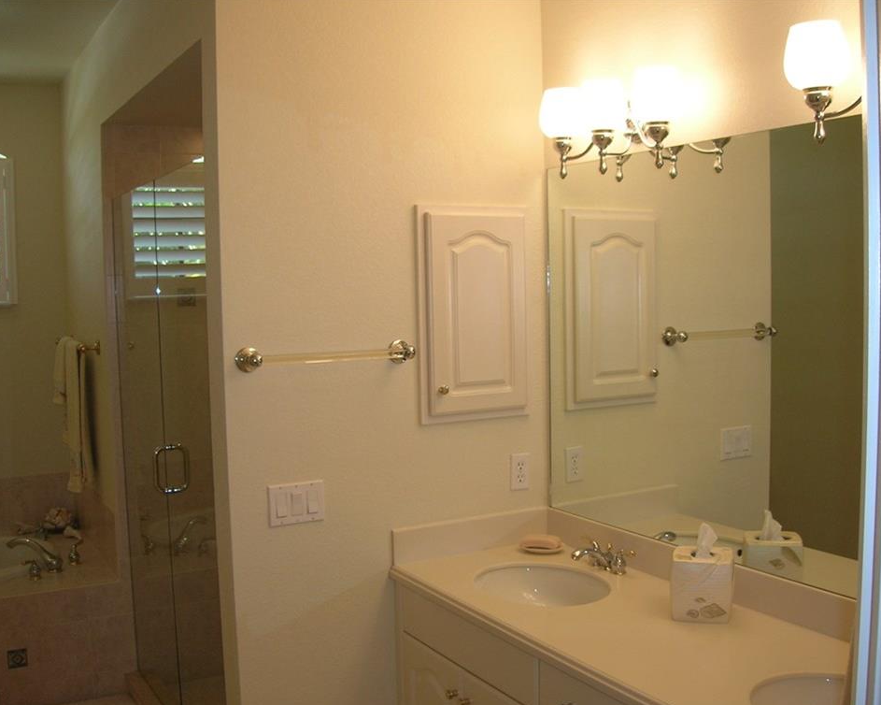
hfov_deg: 50.3
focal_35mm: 36
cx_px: 459
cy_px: 355
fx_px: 938
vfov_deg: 41.1
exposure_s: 1/29.1
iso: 65
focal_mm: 5.7
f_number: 2.9
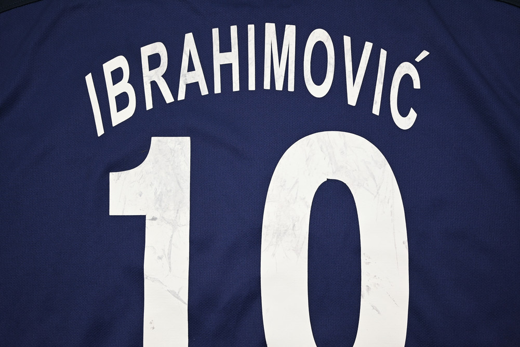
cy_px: 174
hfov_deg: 55.8
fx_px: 491
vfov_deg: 38.9
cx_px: 260
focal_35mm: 34
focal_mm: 34
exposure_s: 1/100
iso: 200
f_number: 5
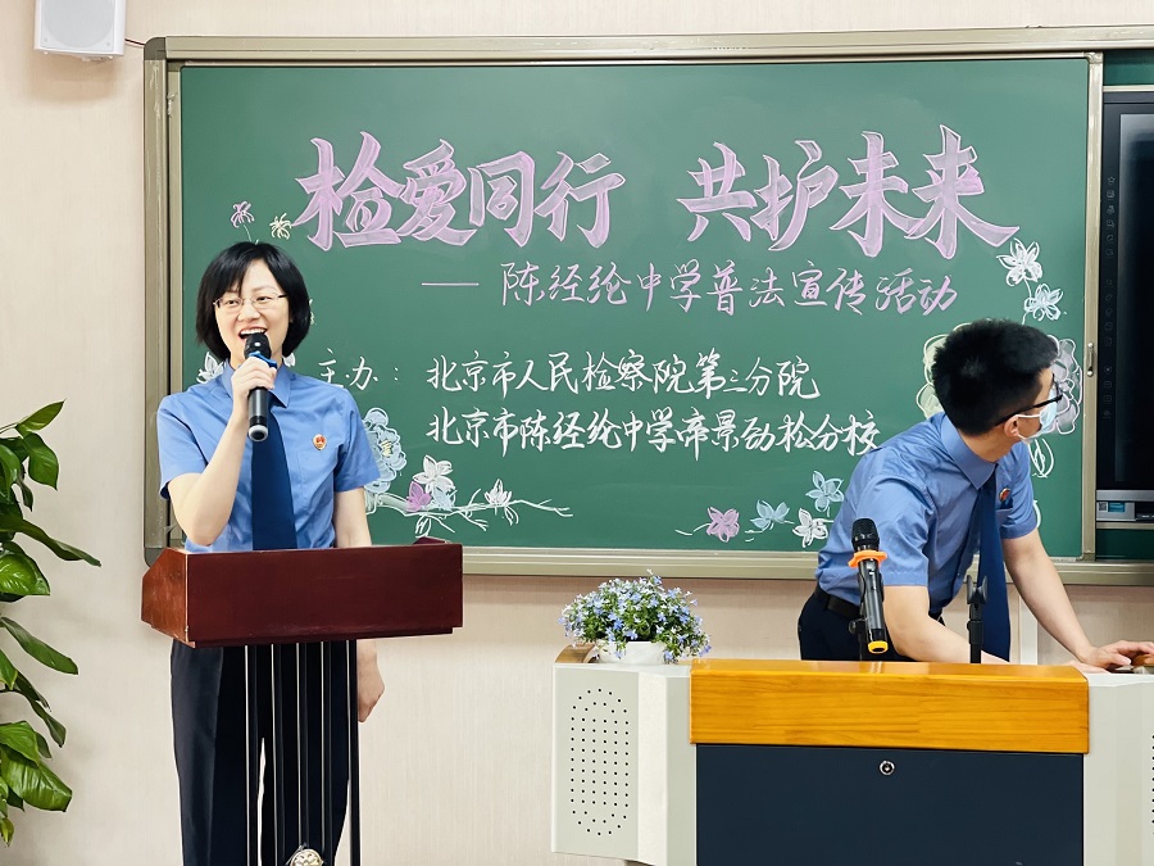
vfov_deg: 22.9
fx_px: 2134
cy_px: 433
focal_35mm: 64
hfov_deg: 30.3
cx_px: 577
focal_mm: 7.5
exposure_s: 1/36
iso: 160
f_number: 2.2
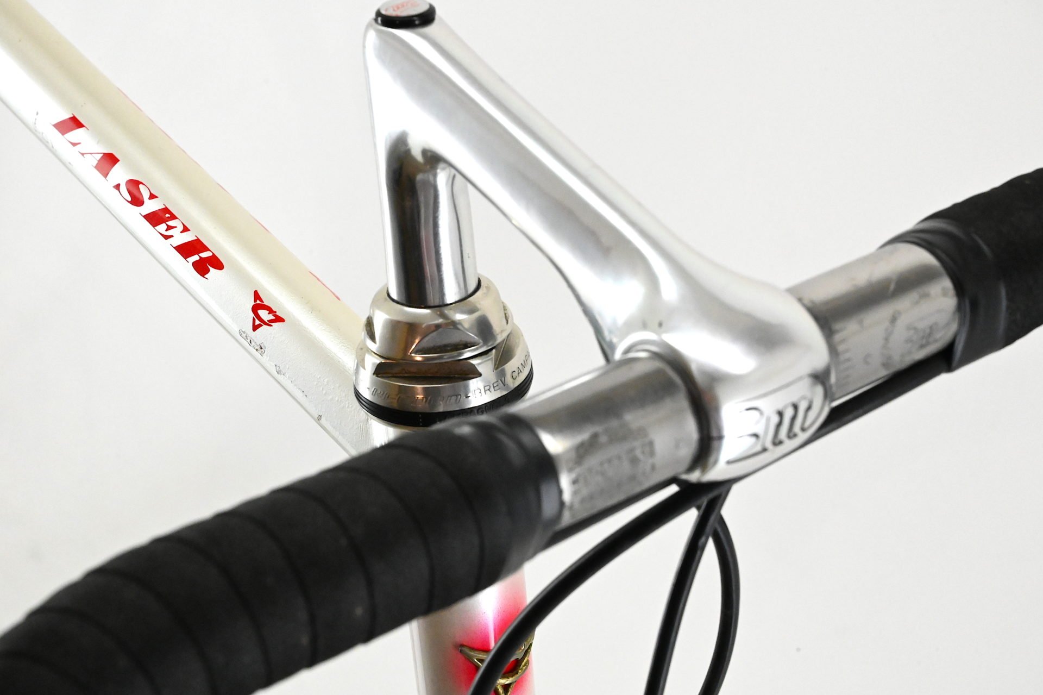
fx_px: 2027
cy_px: 348
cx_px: 522
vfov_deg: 19.4
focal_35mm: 70
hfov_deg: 28.9
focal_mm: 70
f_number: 16
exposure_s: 1/400
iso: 11400
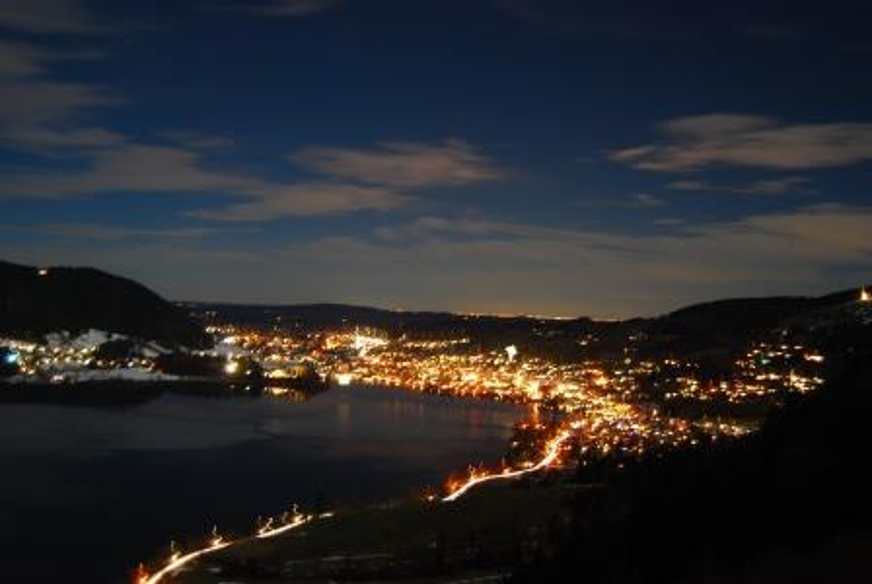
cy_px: 292
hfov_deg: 49.5
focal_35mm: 39
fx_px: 946
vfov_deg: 34.3
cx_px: 436
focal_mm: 26
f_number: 4
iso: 200
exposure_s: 30
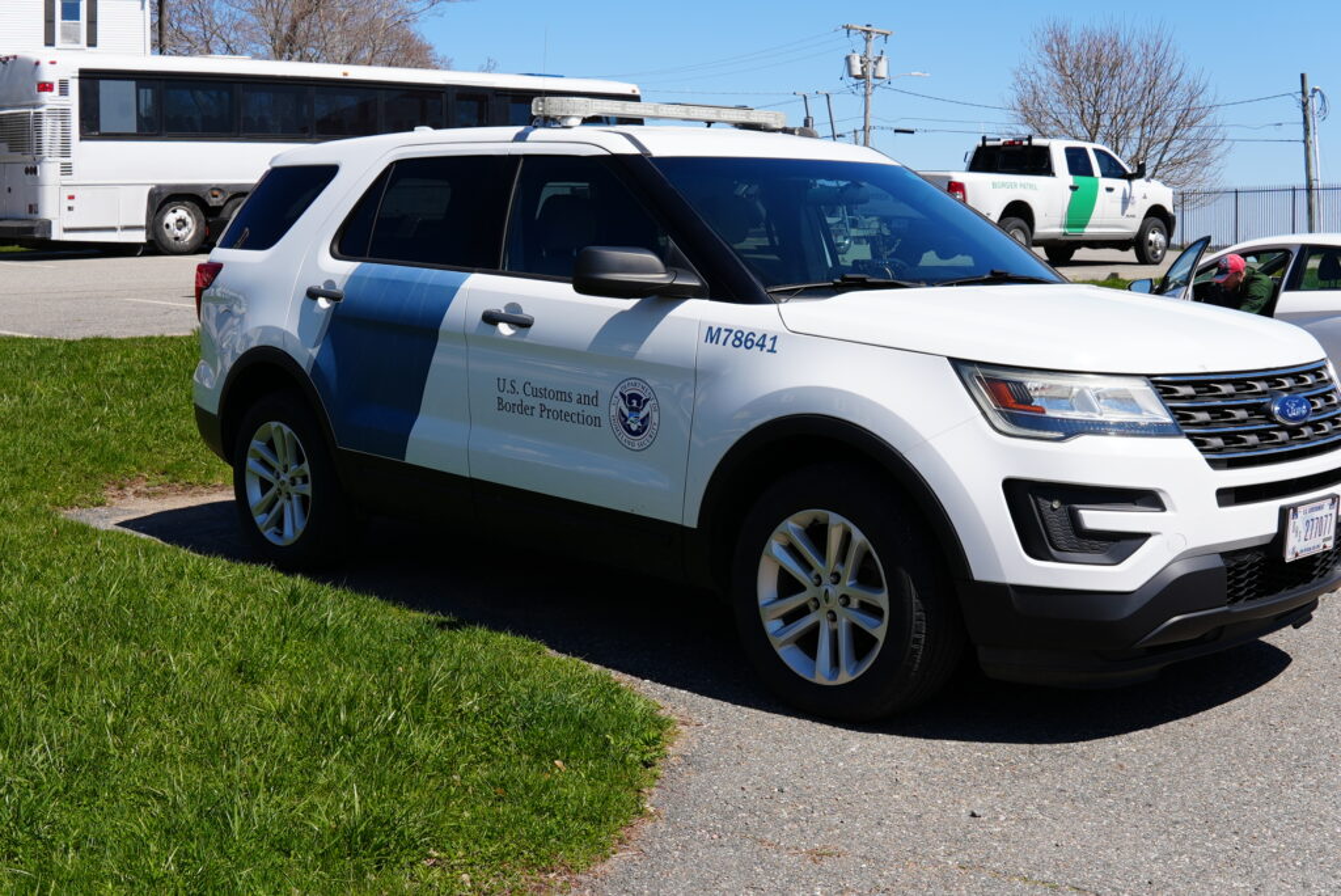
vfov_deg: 29.9
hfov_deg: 43.6
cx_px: 670
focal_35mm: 45
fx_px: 1677
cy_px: 448
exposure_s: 1/160
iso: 80
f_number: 10
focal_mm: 30
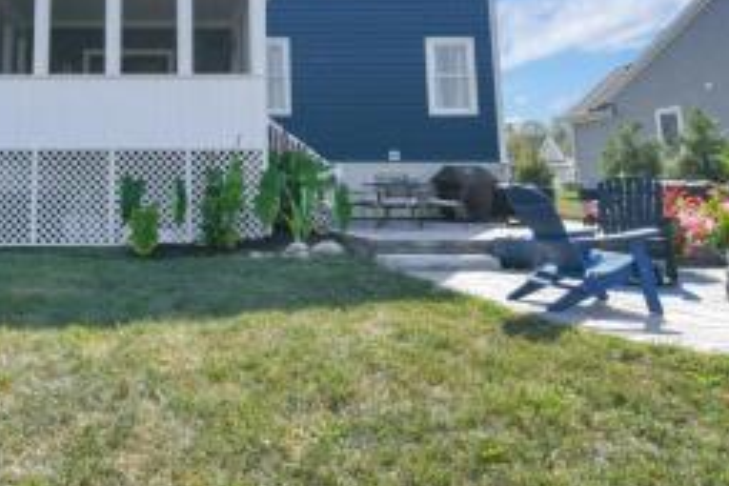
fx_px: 567
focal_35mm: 28
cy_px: 56
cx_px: 189
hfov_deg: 62.0
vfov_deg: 42.8
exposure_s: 1/80
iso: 50
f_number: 7.1
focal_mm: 10
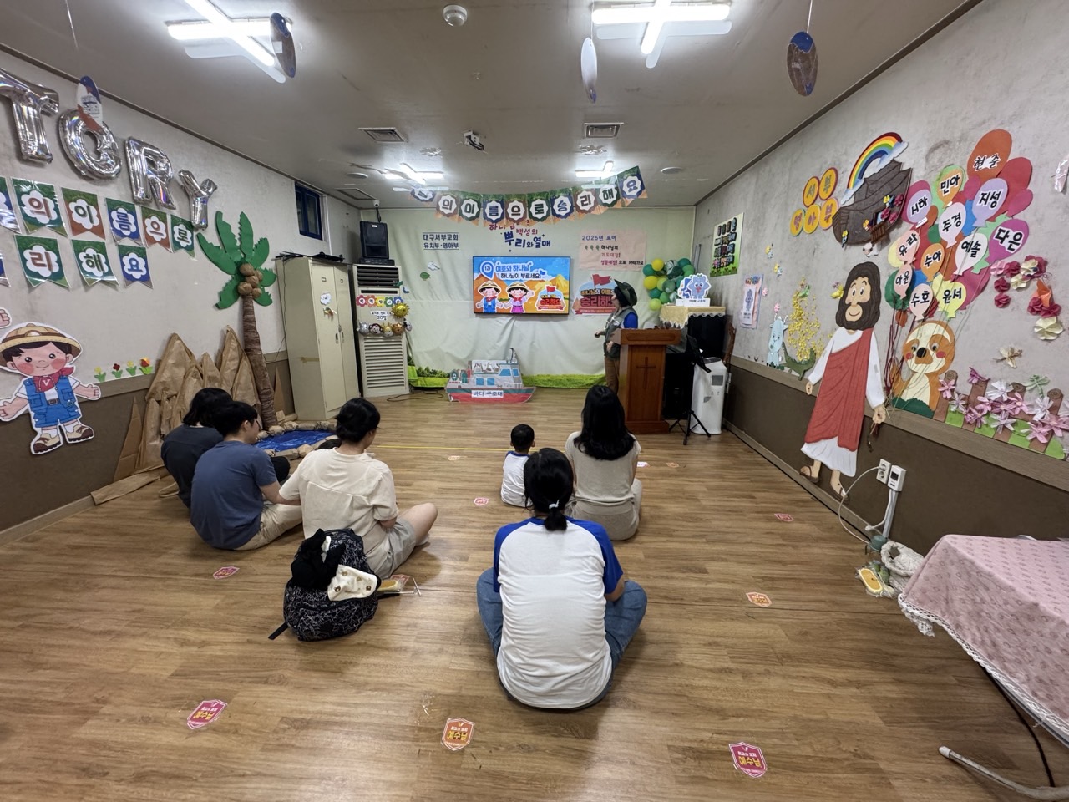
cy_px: 401
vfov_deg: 85.7
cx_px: 534
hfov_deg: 102.1
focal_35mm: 14
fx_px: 432
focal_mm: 2.22
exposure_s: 1/120
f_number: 2.2
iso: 250
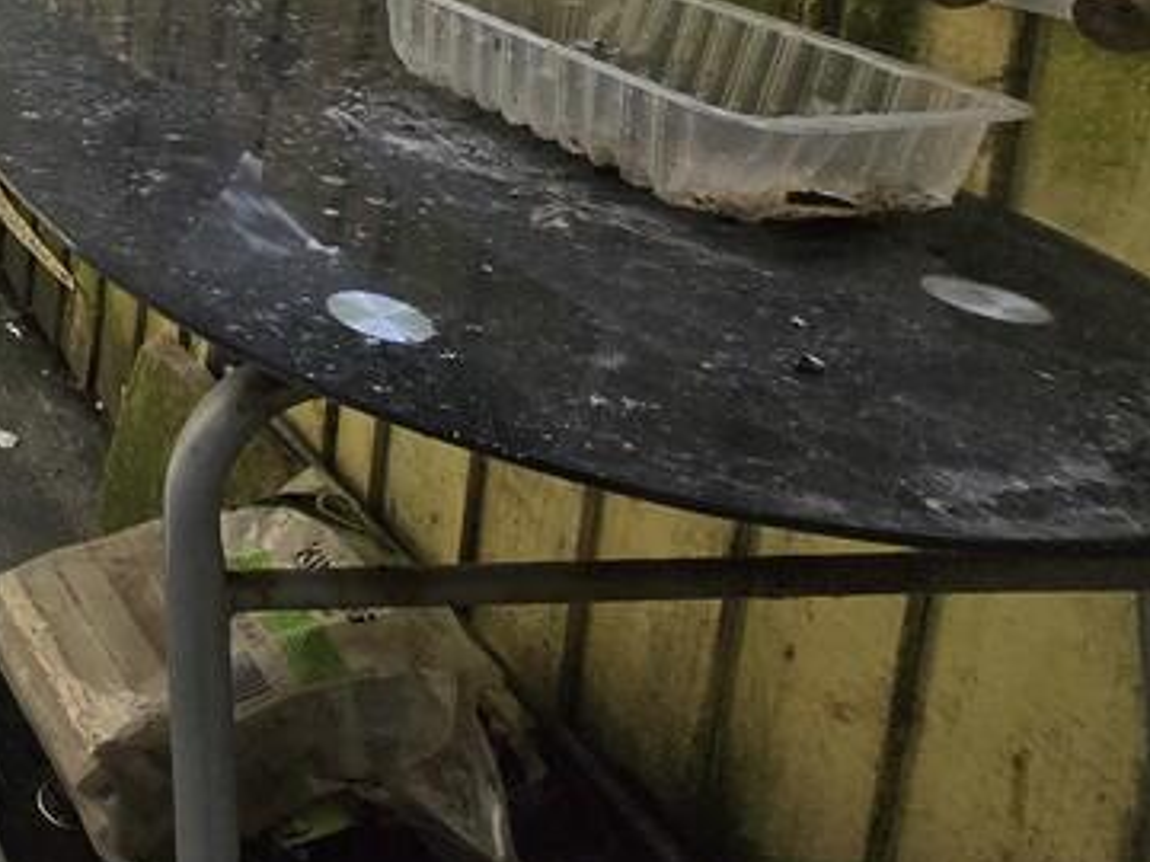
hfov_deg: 31.7
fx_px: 1229
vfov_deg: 32.2
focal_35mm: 37
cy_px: -166
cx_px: -479
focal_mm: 1.7
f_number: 2.2
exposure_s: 1/332
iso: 25
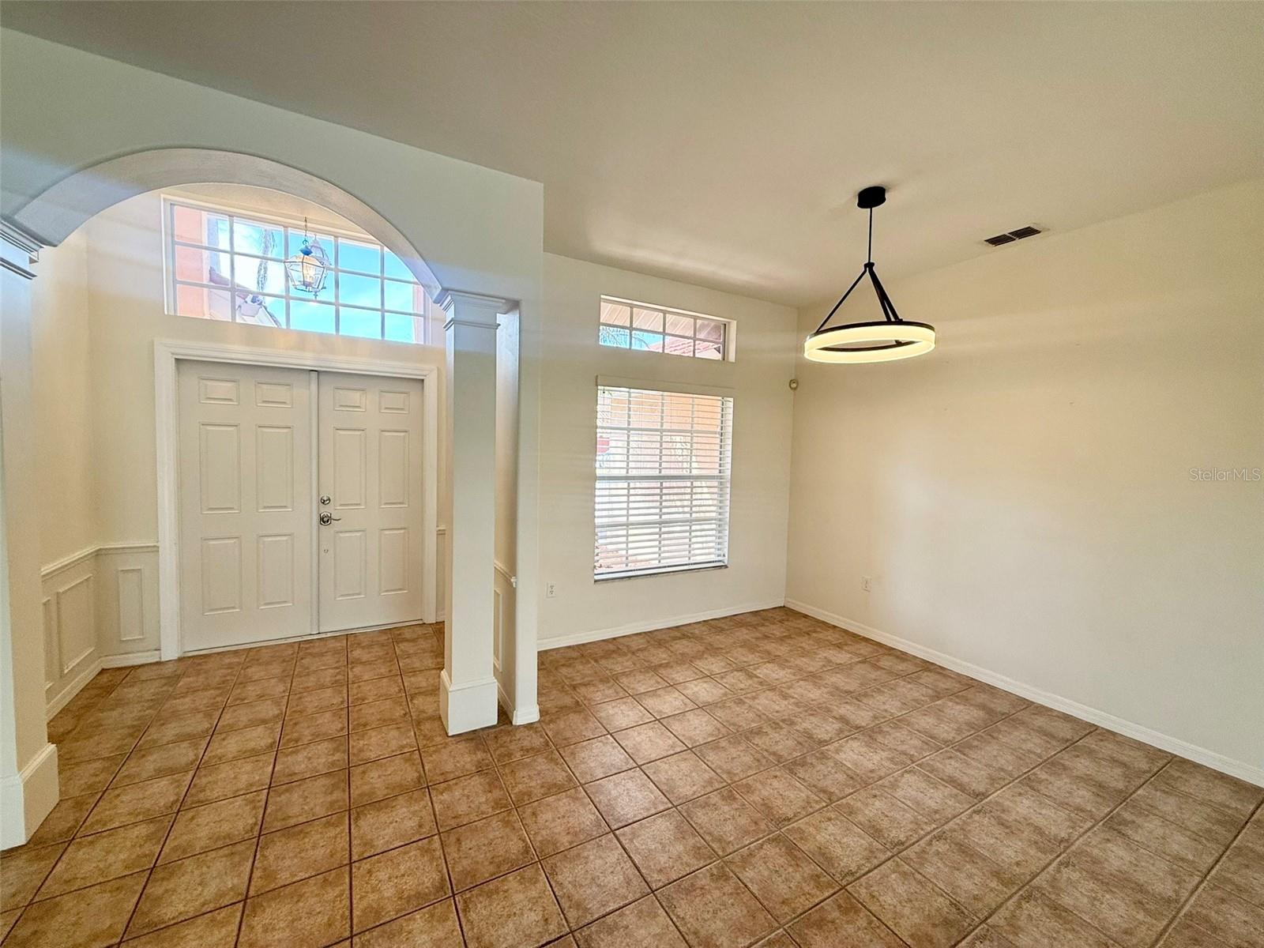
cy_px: 474
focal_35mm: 14
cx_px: 632
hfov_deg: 102.1
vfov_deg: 85.7
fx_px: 511
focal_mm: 2.22
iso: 64
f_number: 2.2
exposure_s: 1/120
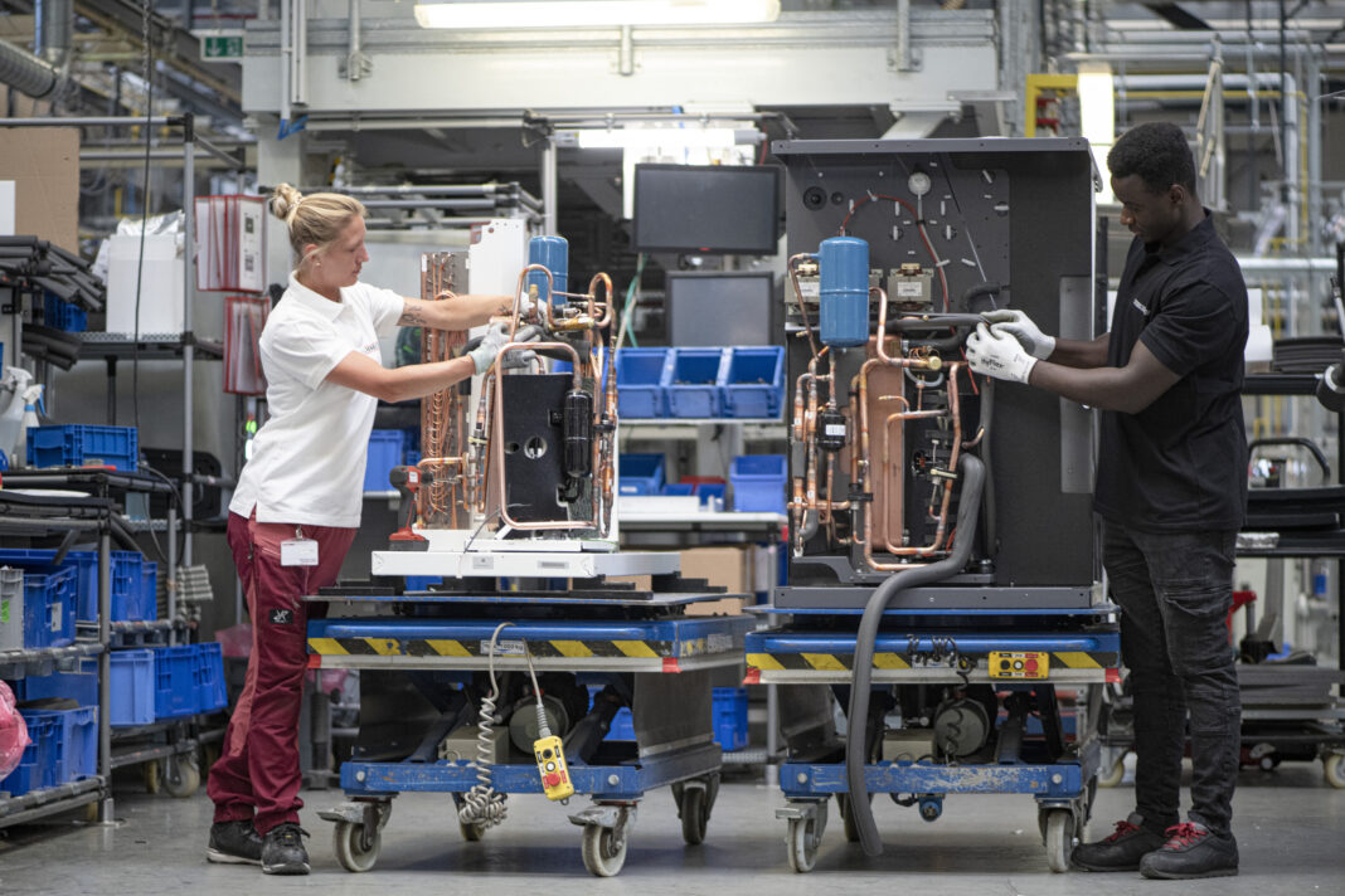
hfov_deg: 19.5
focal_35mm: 105
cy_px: 448
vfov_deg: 13.0
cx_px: 672
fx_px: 3923
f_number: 2.8
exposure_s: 1/100
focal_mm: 105
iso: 1000
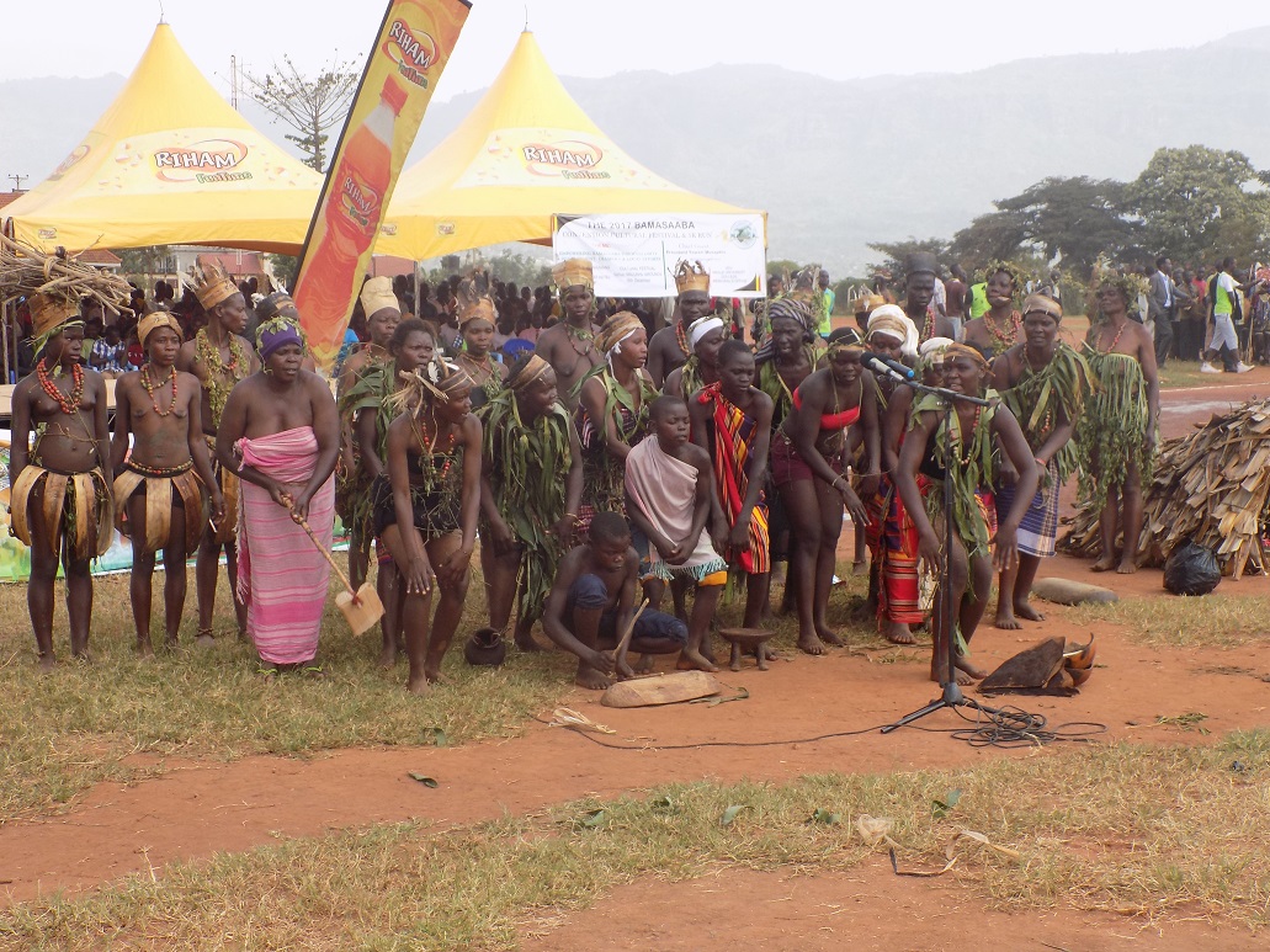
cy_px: 476
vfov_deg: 24.8
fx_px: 2164
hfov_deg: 32.7
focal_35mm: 59
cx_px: 635
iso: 80
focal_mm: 10.5
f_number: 4
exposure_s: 1/250
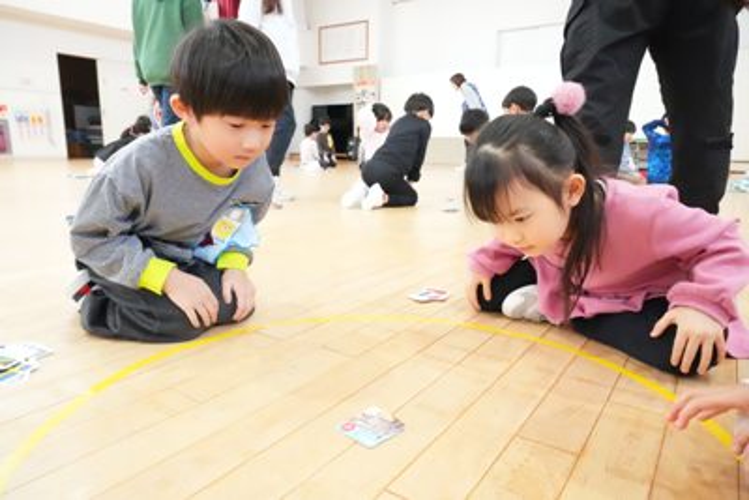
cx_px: 374
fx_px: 499
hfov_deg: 73.7
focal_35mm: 24
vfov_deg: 53.2
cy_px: 250
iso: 16000
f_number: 7.1
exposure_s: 1/679
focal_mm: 16
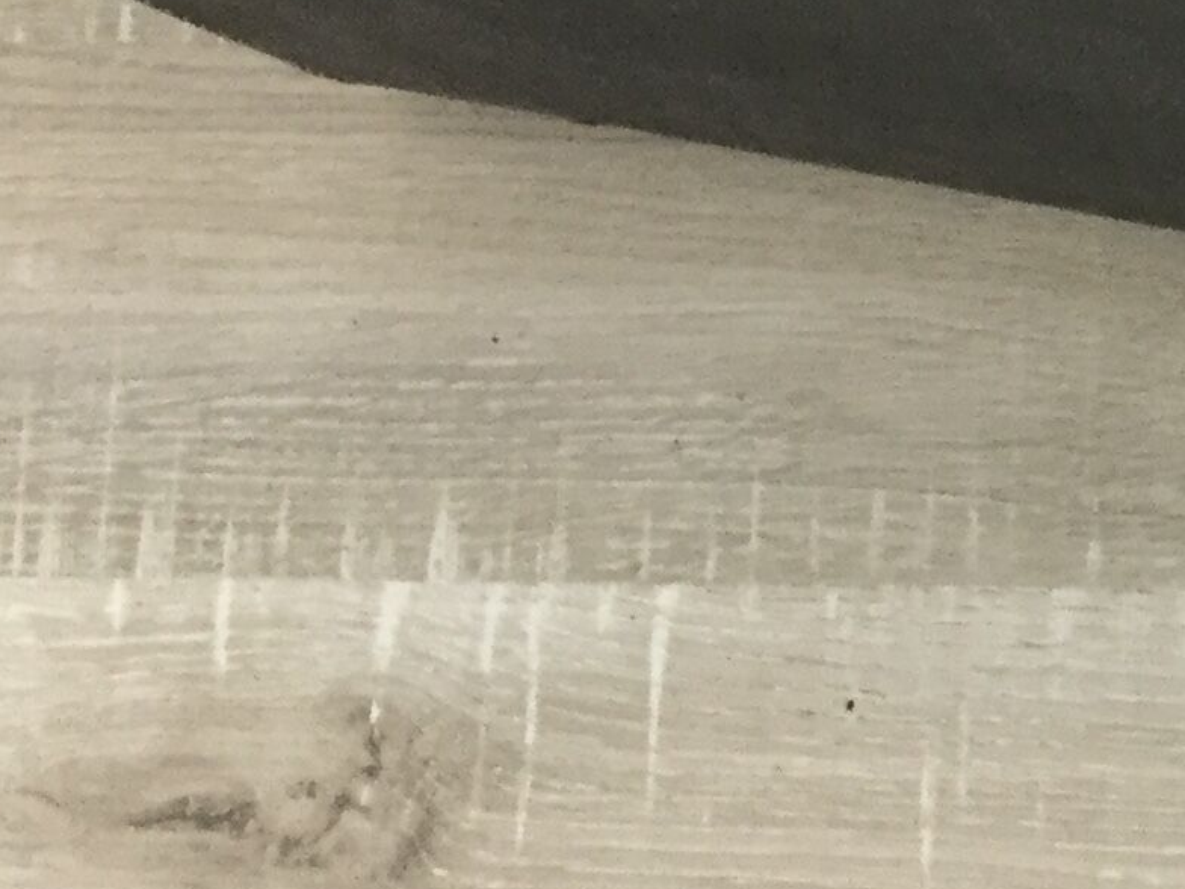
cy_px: -552
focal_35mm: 129
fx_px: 4416
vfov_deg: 10.9
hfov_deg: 14.7
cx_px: 1451
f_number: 2.4
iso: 125
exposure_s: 1/33
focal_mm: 3.3
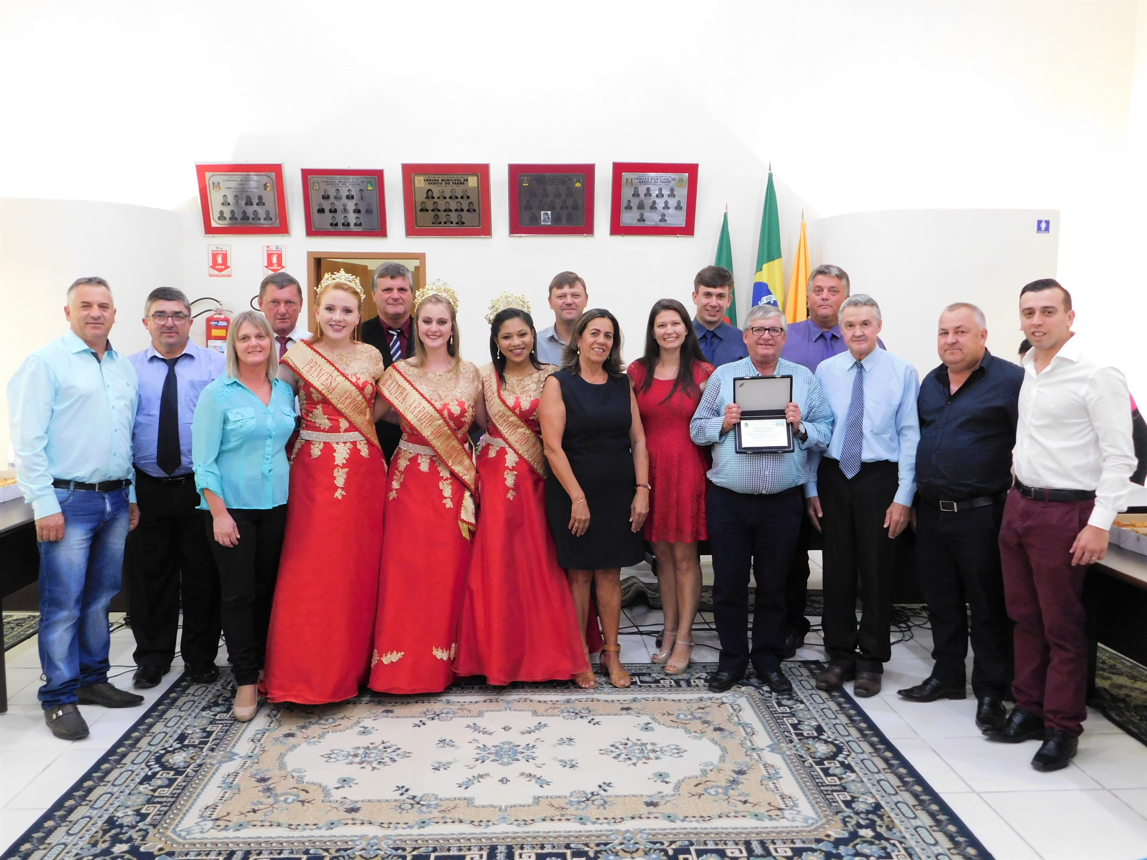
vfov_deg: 46.8
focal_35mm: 30
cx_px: 574
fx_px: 994
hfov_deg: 60.0
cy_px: 430
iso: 400
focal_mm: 5.3
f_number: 3.2
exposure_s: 1/8
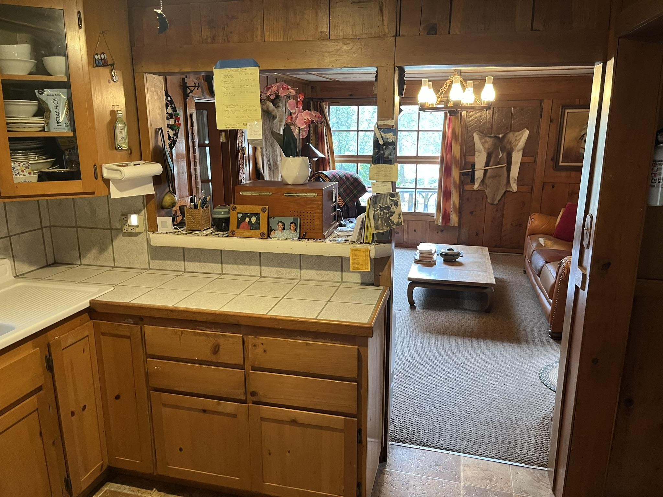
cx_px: 332
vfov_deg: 53.1
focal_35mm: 26
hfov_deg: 67.3
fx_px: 498
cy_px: 248
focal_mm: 5.1
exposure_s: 1/60
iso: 400
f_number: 1.6
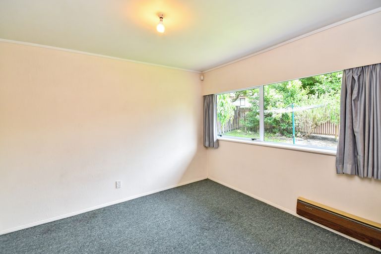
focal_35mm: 15
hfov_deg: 100.4
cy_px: 127
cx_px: 190
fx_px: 159
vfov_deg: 77.3
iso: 1250
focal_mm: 10
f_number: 10
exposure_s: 1/60
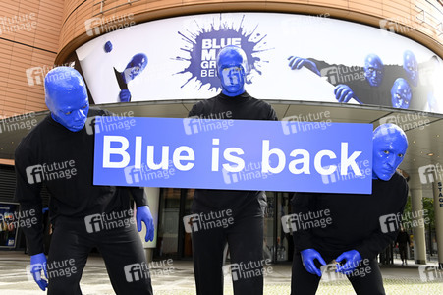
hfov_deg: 55.8
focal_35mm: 34
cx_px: 222
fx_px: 418
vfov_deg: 38.8
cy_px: 148
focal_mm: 34
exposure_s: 1/200
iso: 320
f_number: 6.3
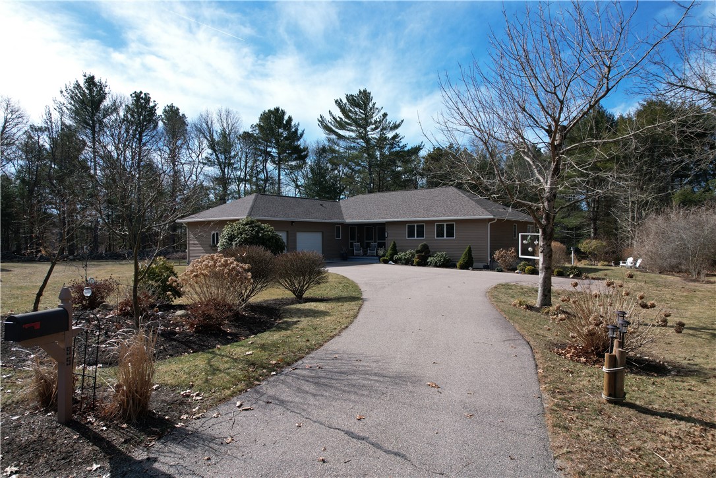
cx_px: 358
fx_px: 438
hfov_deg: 78.6
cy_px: 239
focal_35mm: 22
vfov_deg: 57.2
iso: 100
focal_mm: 8.38
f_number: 2.8
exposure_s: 1/1500
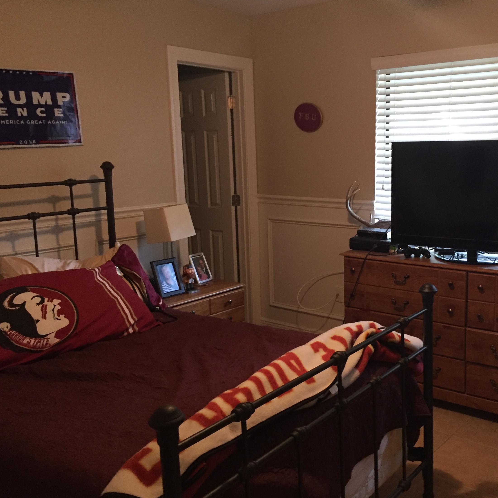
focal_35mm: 35
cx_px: 332
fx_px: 570
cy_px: 252
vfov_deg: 47.2
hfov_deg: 46.5
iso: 250
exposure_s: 1/17
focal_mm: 4.15
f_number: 2.2
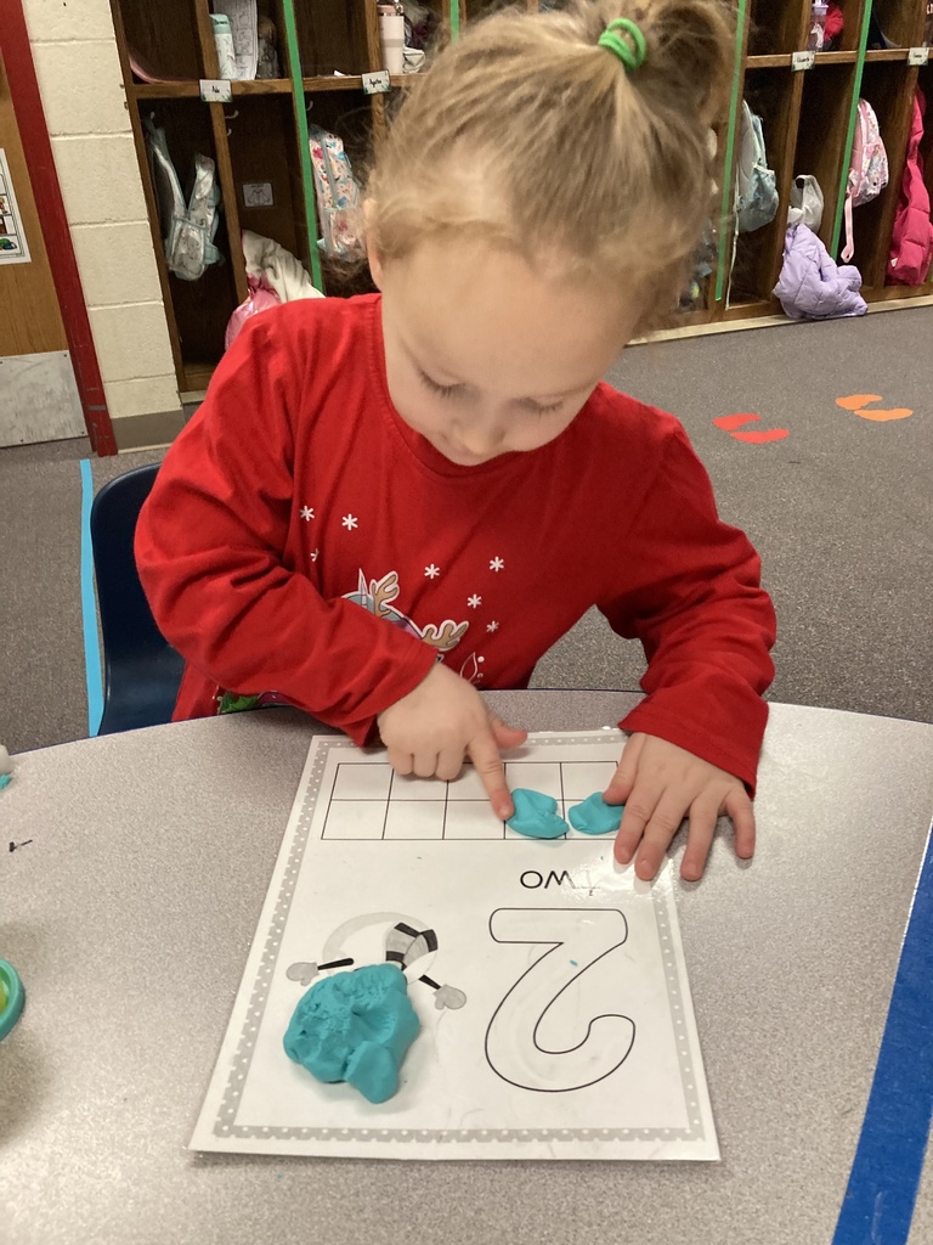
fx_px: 1006
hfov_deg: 49.7
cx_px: 466
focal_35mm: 28
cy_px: 622
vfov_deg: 63.4
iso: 250
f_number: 1.8
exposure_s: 1/60
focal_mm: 3.99
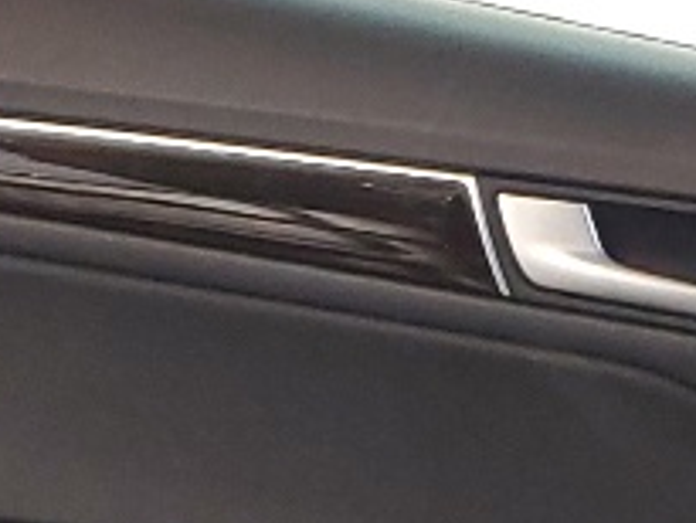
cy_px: 975
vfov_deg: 7.1
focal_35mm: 203
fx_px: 4084
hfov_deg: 9.7
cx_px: 492
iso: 135
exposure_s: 1/13
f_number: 1.5
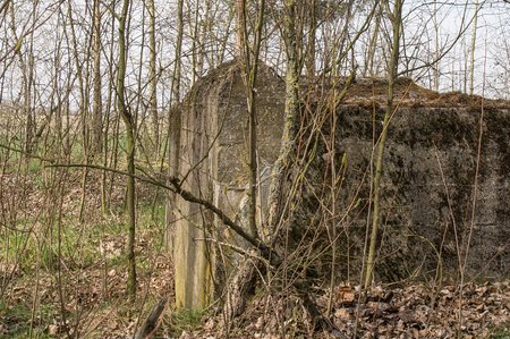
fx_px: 976
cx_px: 299
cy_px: 109
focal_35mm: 69
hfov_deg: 29.2
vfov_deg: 19.6
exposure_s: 1/60
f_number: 8
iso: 100
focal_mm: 28
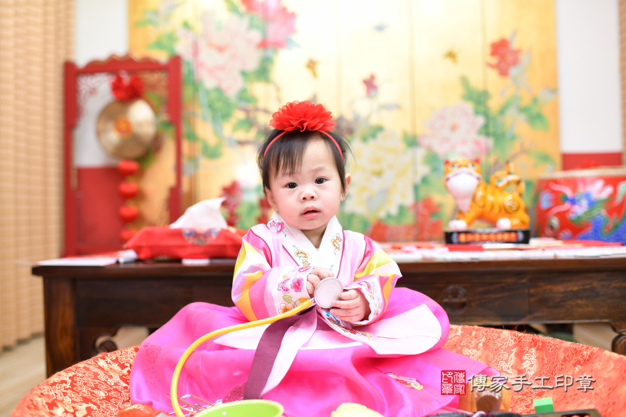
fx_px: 609
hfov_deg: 54.4
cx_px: 313
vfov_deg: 37.9
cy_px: 208
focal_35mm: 35
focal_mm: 35
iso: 400
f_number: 2.8
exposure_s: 1/200
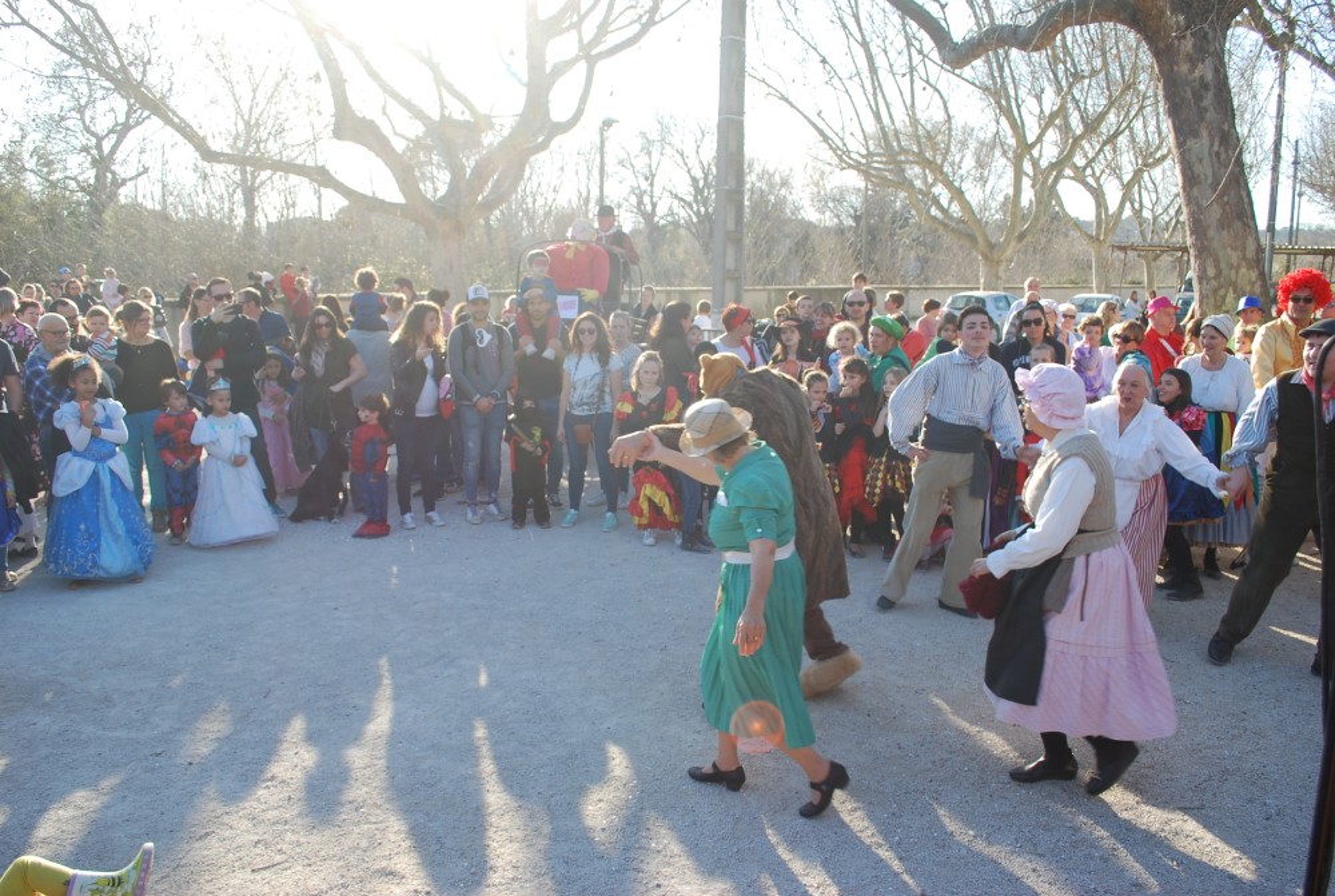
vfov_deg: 48.1
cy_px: 448
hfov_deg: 67.3
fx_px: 1003
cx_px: 668
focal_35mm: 27
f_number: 5.6
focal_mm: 18
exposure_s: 1/125
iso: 110
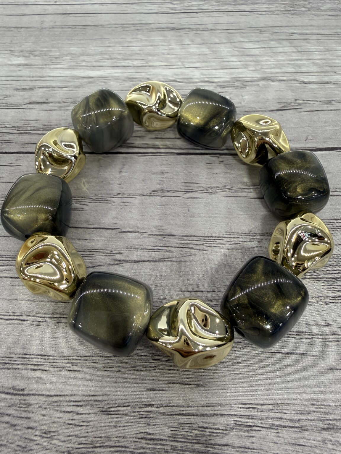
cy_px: 227
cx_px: 170
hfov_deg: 56.8
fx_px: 315
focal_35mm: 24
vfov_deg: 71.6
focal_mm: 2.22
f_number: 2.2
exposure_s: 1/100
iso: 125
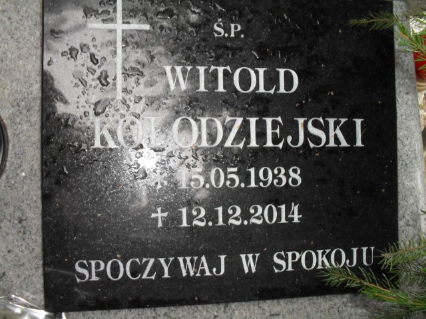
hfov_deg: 52.6
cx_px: 213
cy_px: 160
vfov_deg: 40.7
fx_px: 431
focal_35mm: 35
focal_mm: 6.3
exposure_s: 1/45
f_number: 3.2
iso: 200
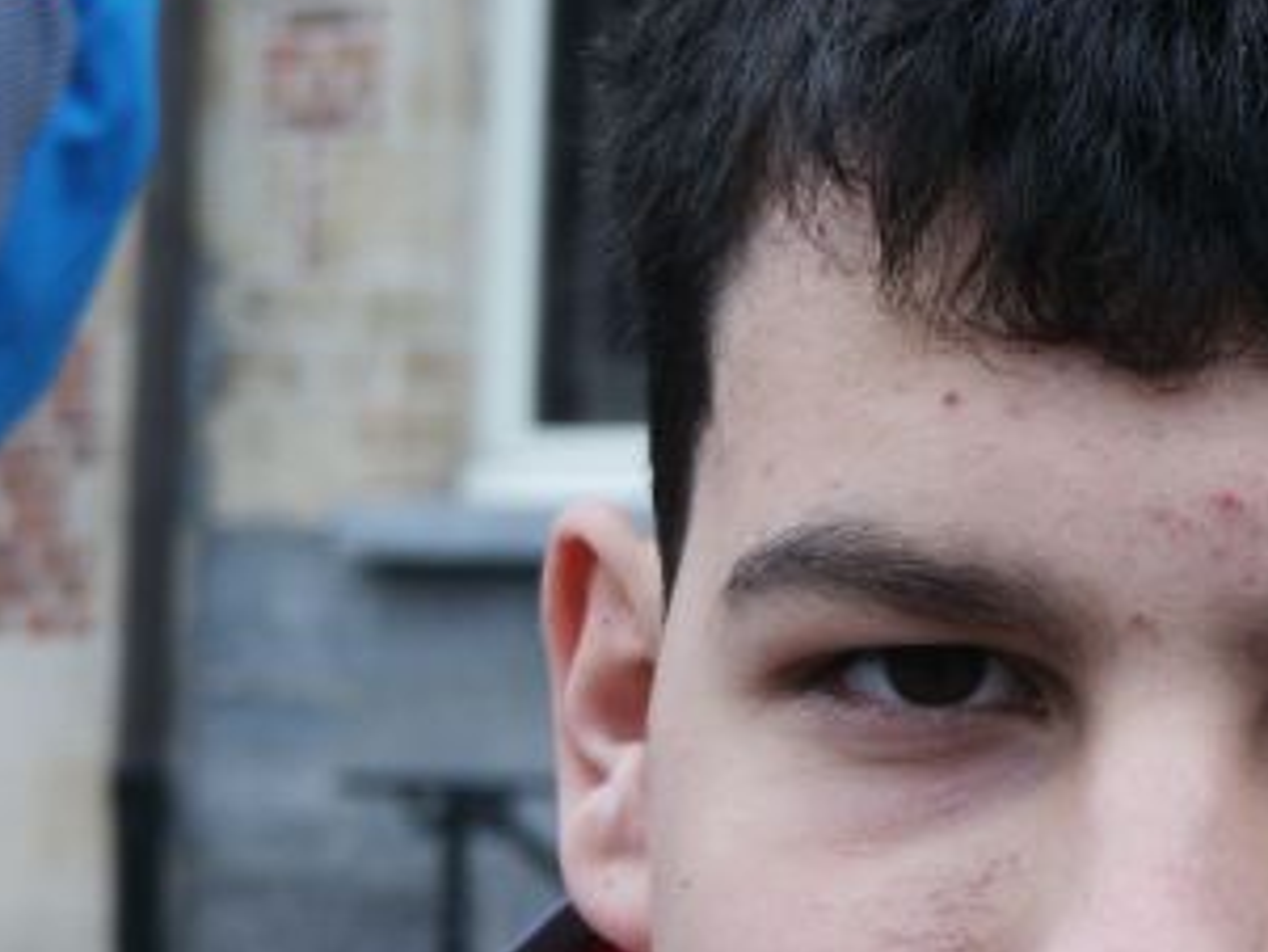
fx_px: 7402
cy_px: 893
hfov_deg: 9.8
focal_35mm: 202
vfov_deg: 7.3
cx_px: 1104
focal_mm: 18.92
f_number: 3.6
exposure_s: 1/125
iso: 64
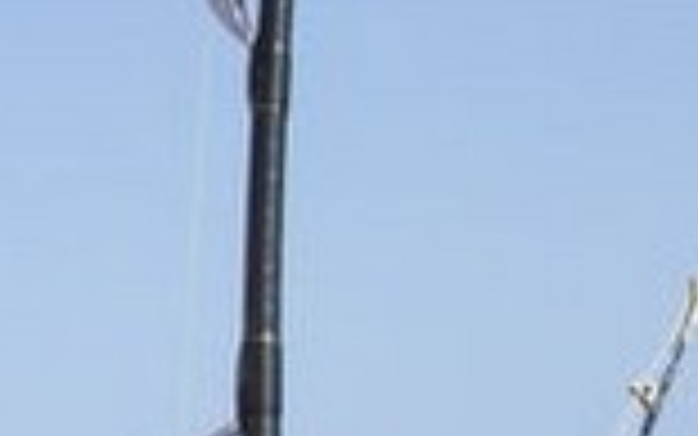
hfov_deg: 12.3
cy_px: 1043
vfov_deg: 7.5
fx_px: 3121
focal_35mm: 164
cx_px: -270
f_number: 6.6
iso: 80
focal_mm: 6.3
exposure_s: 1/250
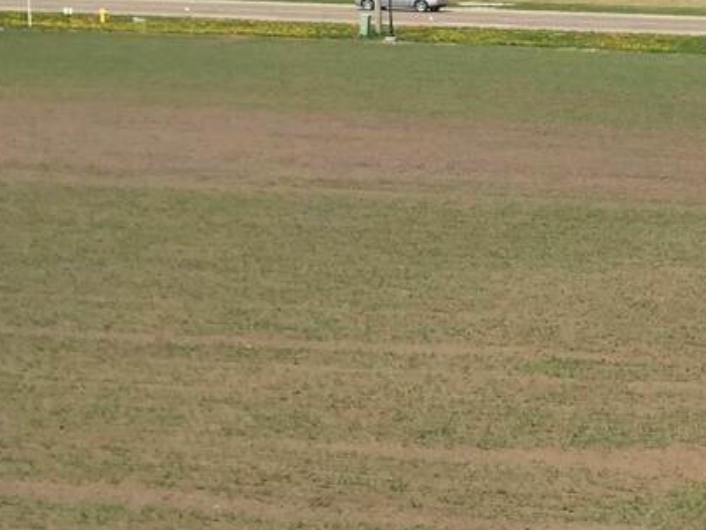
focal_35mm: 103
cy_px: 235
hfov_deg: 17.1
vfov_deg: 14.4
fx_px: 2101
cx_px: 1090
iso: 32
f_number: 2.2
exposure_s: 1/3049
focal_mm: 4.15
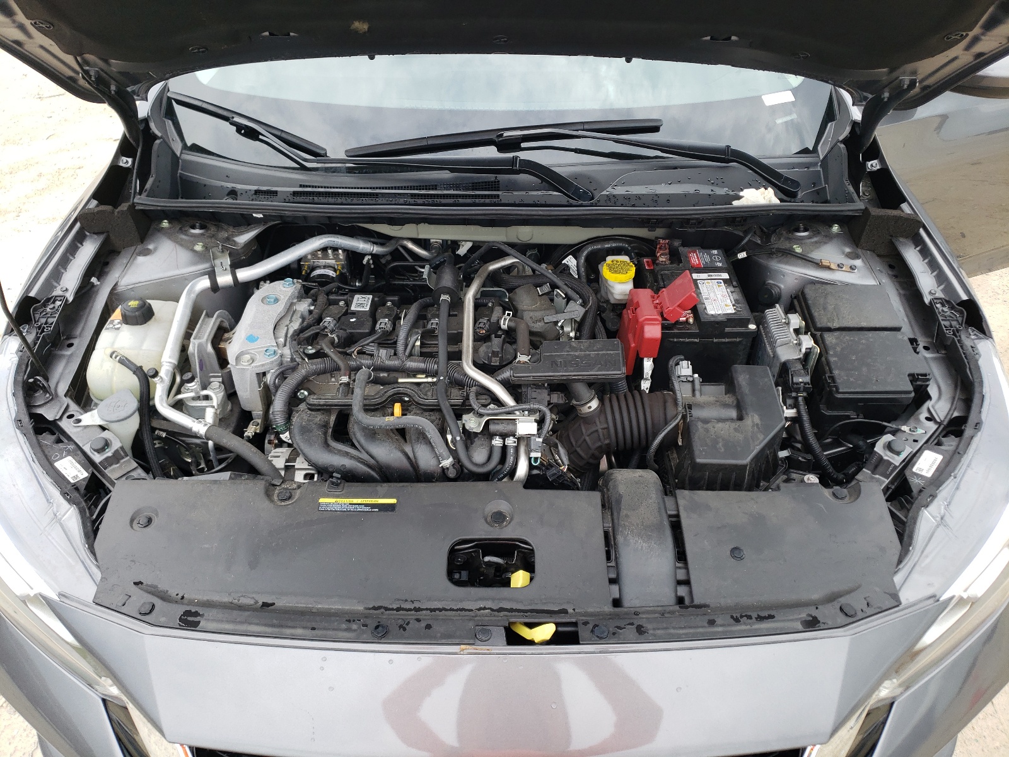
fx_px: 758
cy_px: 378
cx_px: 504
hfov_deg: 67.3
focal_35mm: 26
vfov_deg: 53.1
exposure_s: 1/435
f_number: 1.5
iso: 50
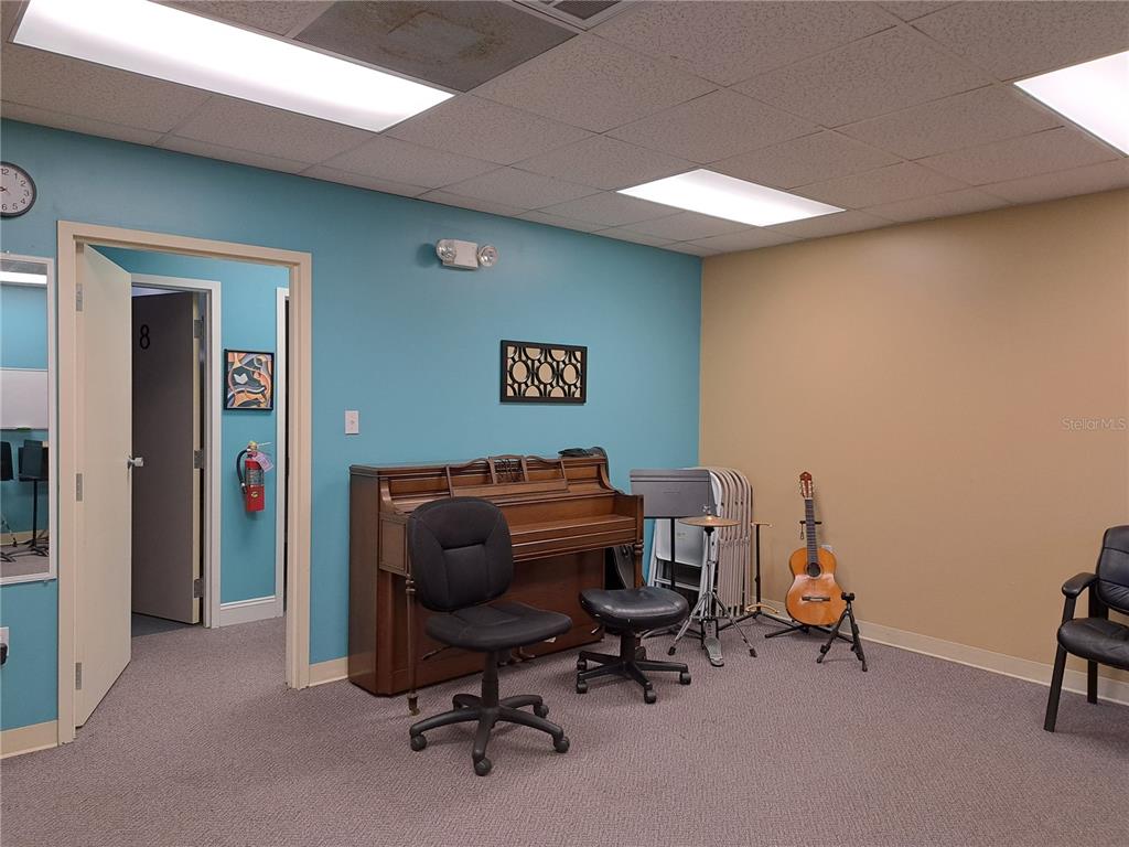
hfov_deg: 71.6
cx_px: 564
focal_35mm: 24
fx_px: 783
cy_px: 424
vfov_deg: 56.8
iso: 125
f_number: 1.8
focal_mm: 5.23
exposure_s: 1/60
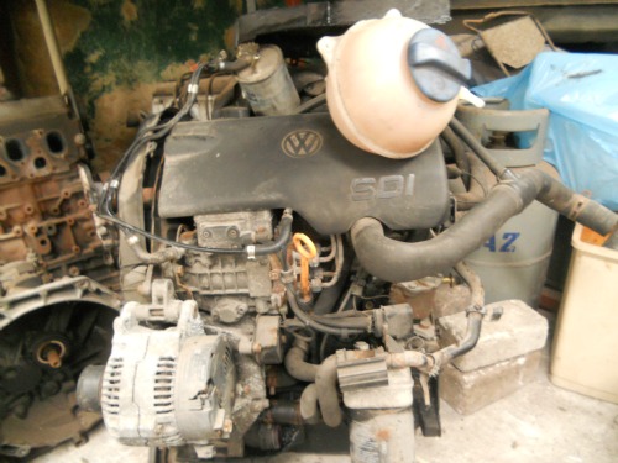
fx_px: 482
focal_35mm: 27
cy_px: 232
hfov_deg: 65.3
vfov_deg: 51.4
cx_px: 309
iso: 400
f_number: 3.2
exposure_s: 1/5
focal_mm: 4.9
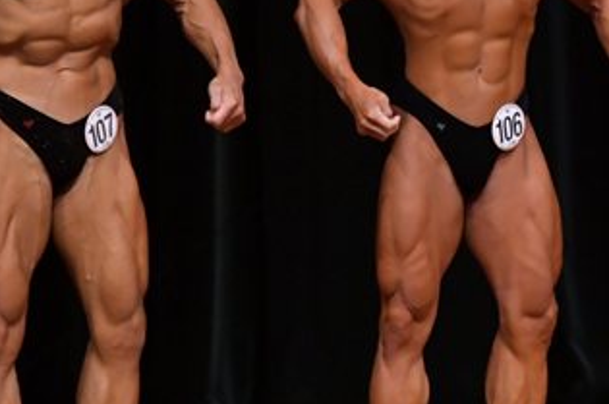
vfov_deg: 2.0
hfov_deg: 2.9
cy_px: 118
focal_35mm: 702
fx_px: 11857
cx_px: 556
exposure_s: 1/400
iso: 5000
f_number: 5.6
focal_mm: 190
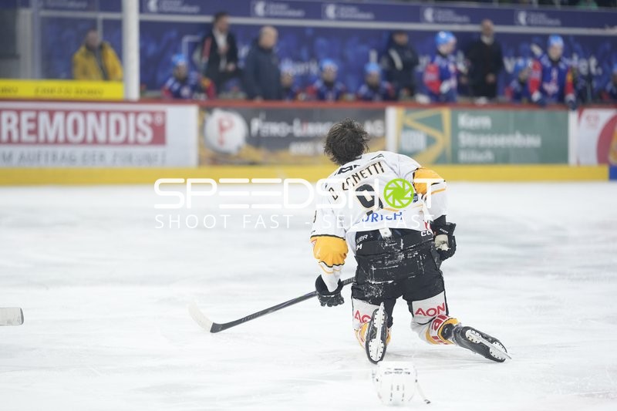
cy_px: 206
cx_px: 308
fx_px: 2313
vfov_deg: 10.2
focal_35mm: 135
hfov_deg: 15.2
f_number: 1.8
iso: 1600
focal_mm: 135
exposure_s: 1/2000
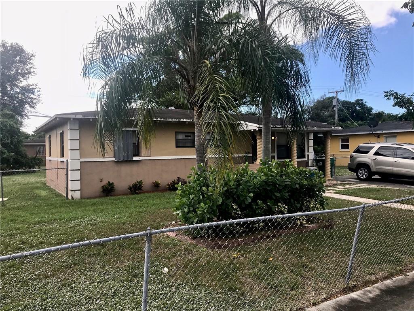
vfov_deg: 49.7
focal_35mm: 28
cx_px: 207
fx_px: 335
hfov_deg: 63.4
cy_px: 156
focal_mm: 3.99
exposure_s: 1/1259
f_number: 1.8
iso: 20
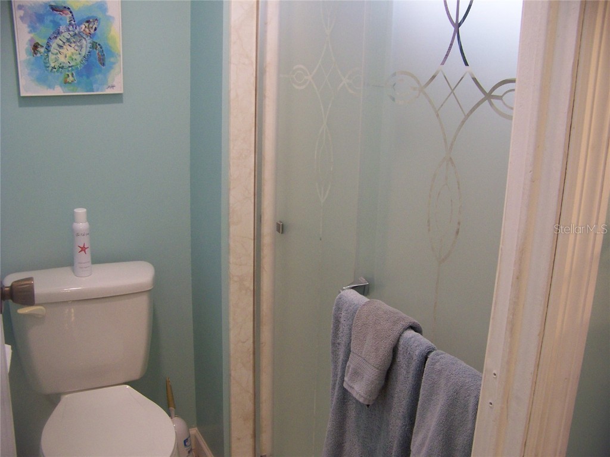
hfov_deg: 51.4
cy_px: 228
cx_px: 305
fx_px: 634
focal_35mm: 36
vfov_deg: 39.7
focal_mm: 5.85
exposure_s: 1/30
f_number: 2.8
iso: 160
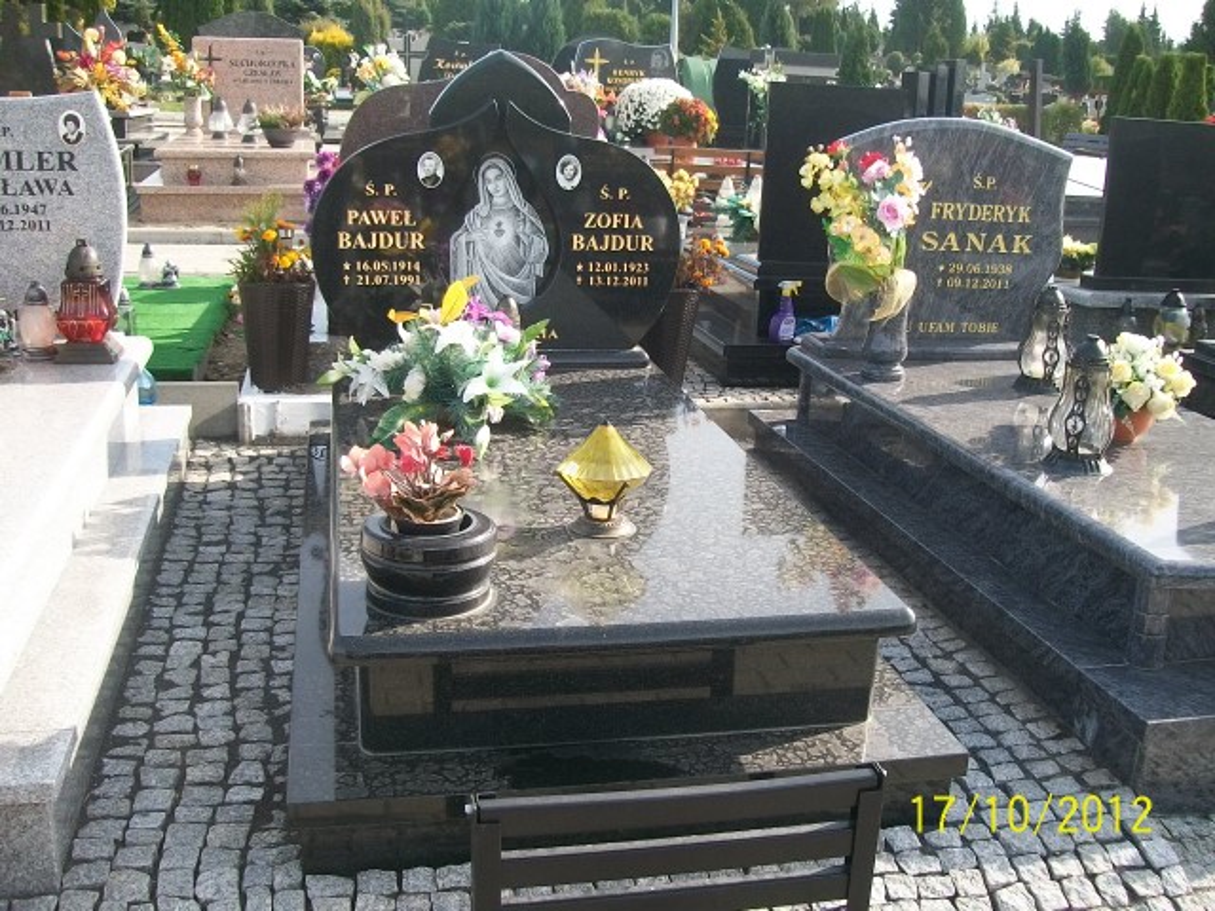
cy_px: 456
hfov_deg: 51.4
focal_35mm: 36
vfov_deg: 39.7
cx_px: 608
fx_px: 1264
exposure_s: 1/400
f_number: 2.7
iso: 80
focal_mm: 6
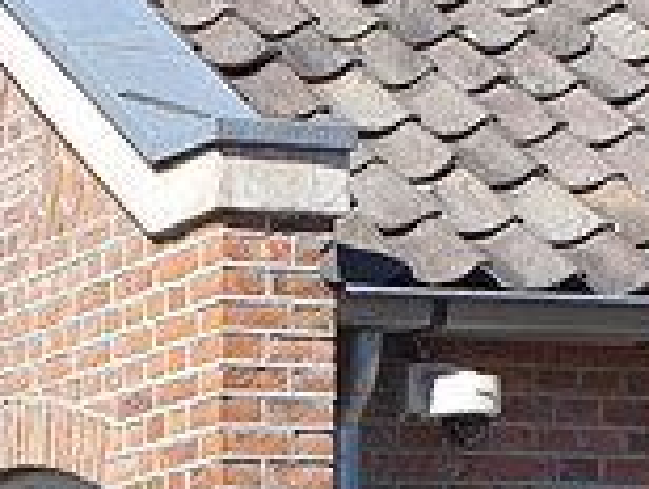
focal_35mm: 180
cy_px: 847
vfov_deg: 8.0
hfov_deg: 10.7
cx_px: -213
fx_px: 3380
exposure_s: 1/1124
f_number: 2.4
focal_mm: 4.3
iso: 50
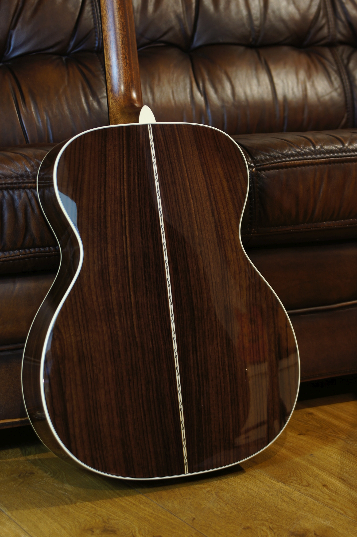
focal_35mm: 90
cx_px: 178
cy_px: 268
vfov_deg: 22.6
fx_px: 1342
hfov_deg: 15.2
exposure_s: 1/8
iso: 100
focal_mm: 60
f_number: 4.5
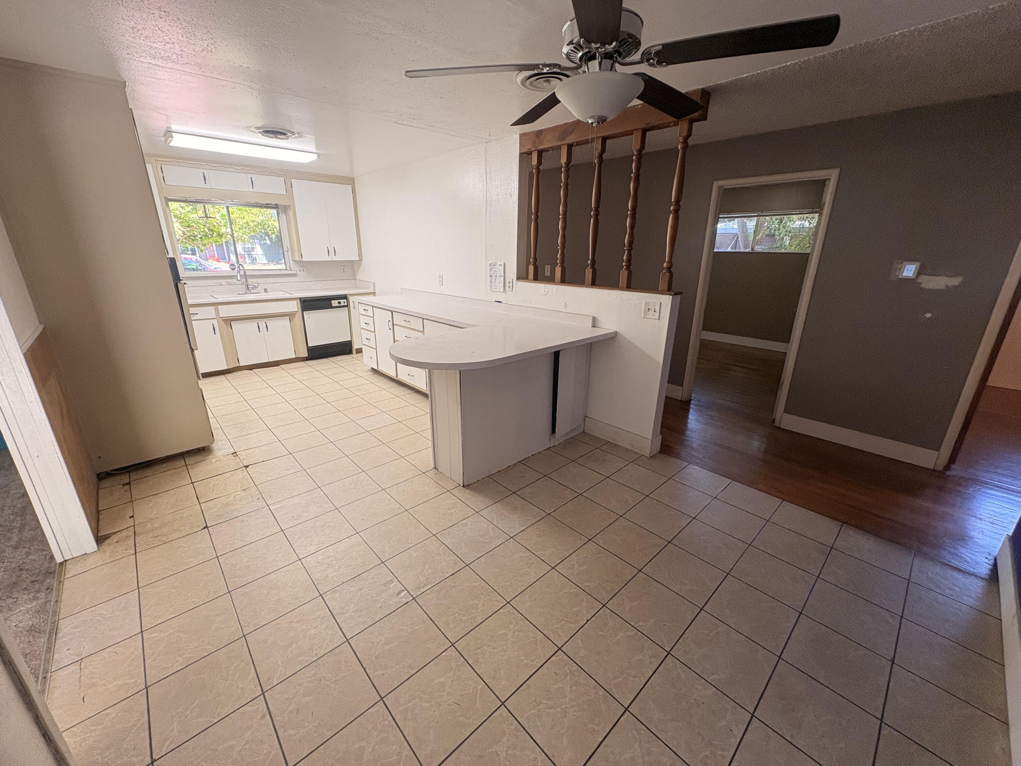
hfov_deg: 102.1
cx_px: 510
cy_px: 383
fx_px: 413
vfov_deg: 85.7
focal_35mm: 14
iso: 200
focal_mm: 2.22
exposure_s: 1/120
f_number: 2.2
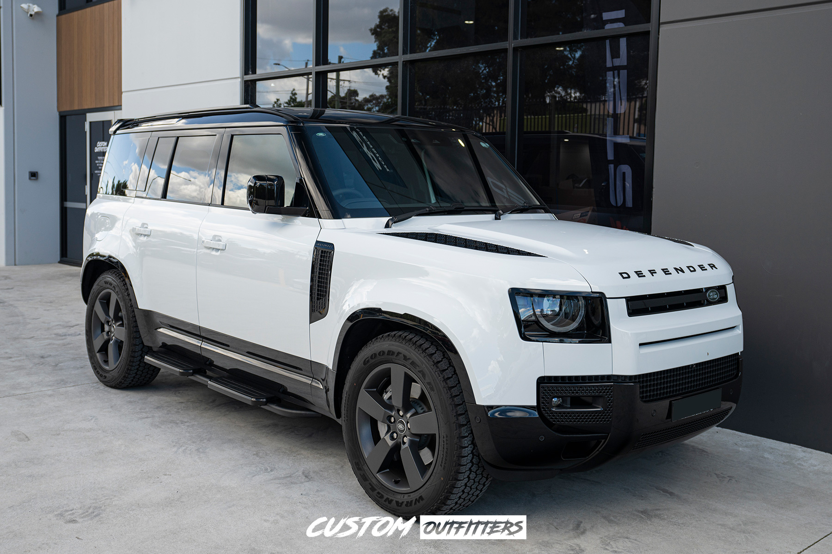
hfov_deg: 63.7
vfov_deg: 45.0
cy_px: 277
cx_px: 416
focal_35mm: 29
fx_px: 670
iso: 125
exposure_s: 1/160
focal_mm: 29
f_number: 4
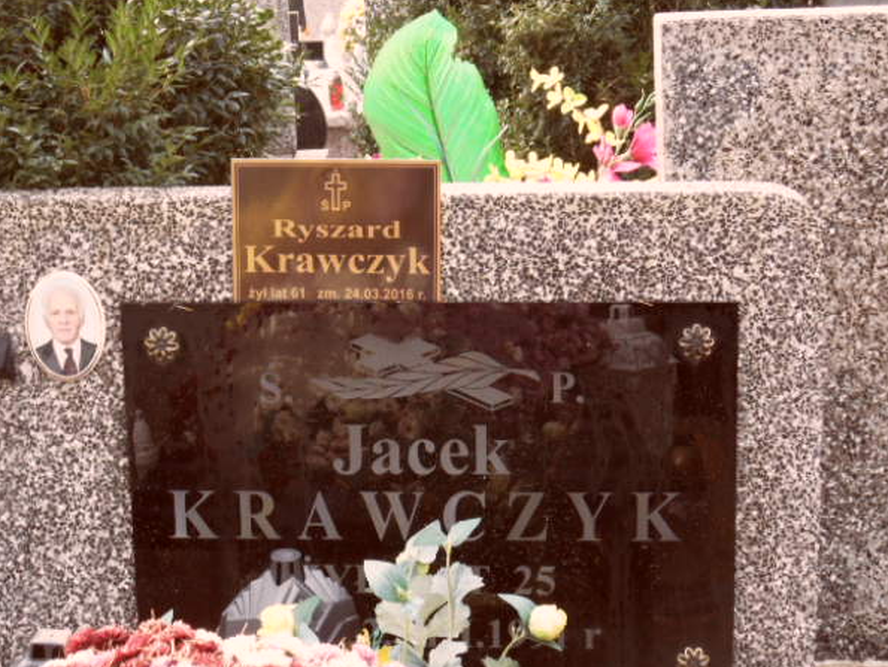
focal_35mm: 86
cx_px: 376
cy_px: 398
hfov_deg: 22.7
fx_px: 2207
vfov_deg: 17.2
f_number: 3.8
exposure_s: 1/45
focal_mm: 8.2
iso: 100
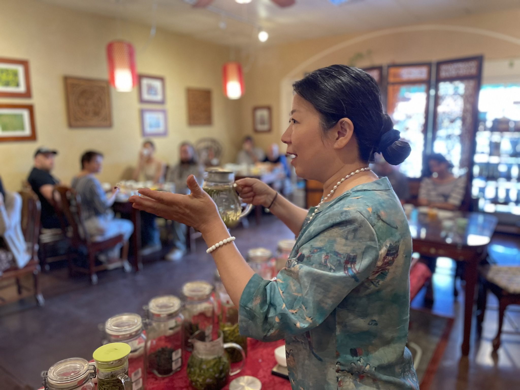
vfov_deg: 53.1
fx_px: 391
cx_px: 260
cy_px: 195
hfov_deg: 67.3
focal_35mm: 26
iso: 500
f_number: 1.6
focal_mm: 5.1
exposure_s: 1/40
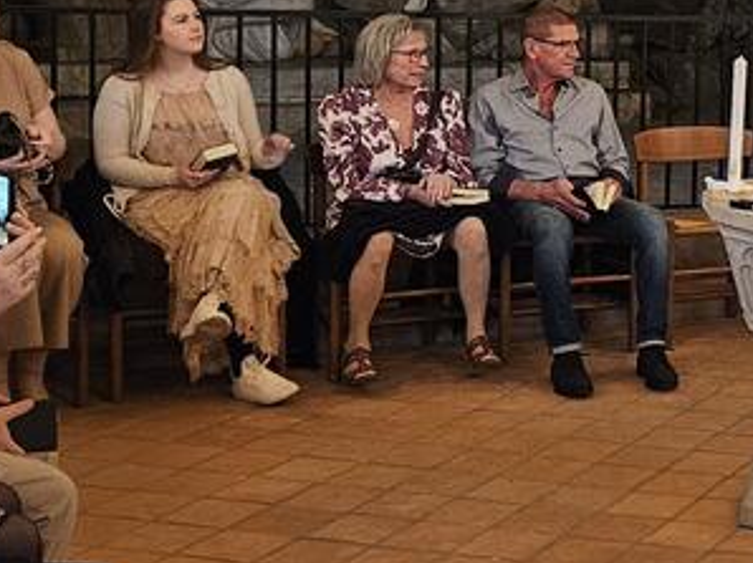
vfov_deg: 16.4
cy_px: 98
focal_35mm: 89
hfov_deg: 18.4
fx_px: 1934
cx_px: 1261
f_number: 1.8
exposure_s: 1/100
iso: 640
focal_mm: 5.4
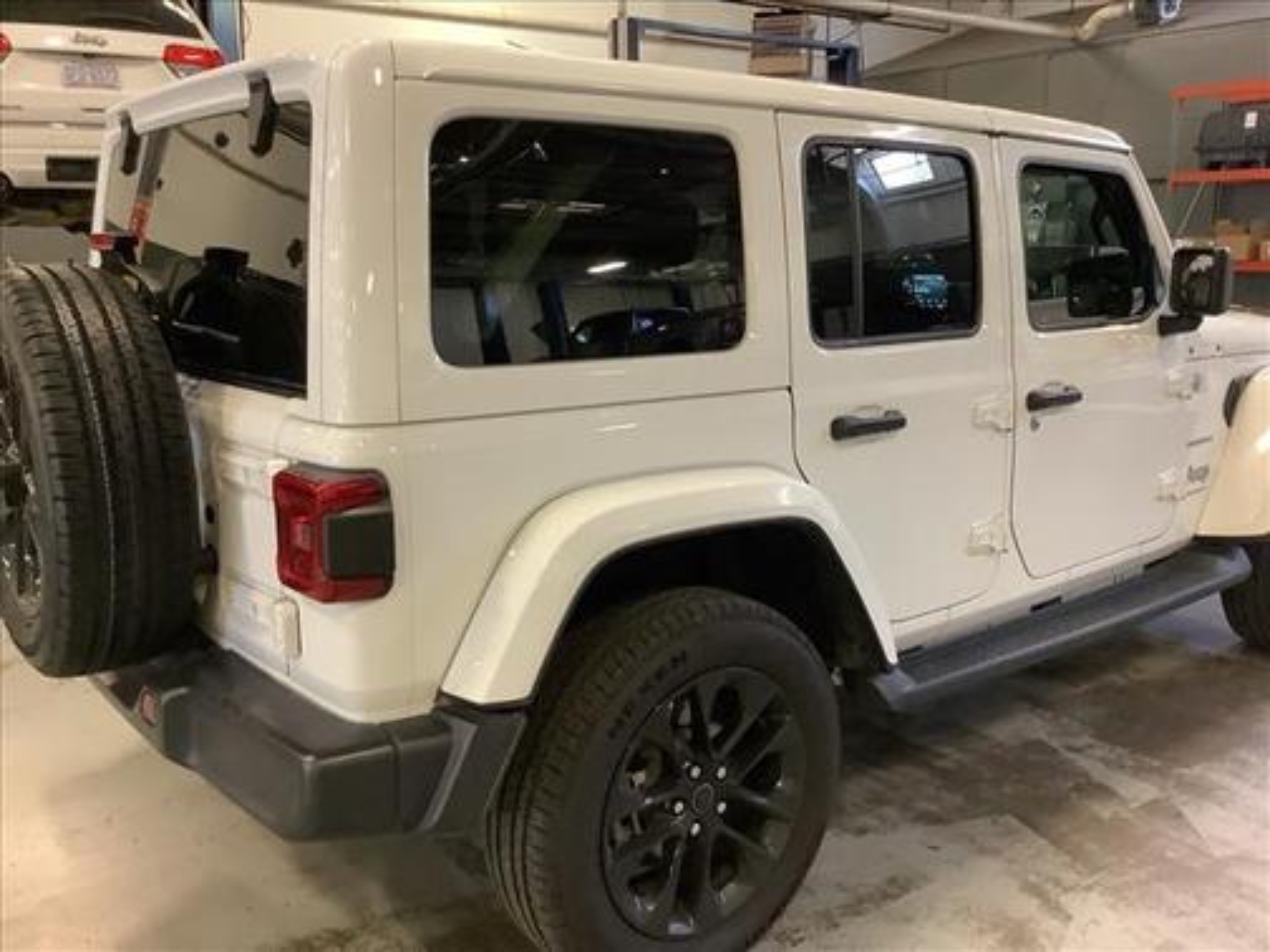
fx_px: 1137
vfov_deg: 45.4
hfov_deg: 58.4
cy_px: 476
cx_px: 635
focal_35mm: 31
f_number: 2.4
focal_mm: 3.3
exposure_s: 1/40
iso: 250
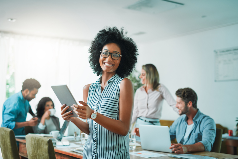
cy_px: 80
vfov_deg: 27.0
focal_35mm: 50
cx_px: 119
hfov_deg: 39.6
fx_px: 331
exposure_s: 1/320
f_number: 2
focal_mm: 50
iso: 400
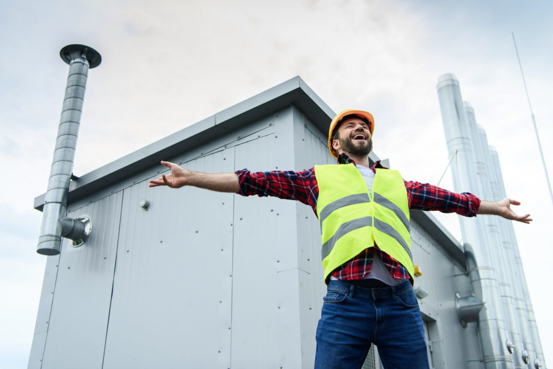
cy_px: 184
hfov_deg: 48.4
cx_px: 276
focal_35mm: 40
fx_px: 615
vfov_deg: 33.4
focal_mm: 40
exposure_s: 1/800
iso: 125
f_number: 3.5
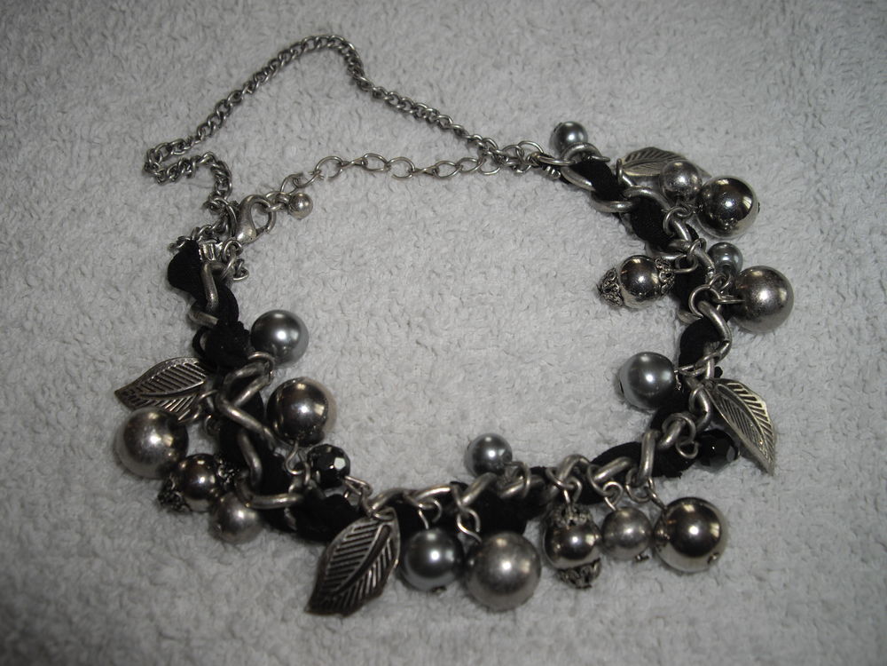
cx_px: 444
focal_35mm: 38
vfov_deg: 37.7
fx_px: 974
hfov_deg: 49.0
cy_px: 333
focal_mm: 7.9
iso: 50
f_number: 8
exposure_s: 1/40
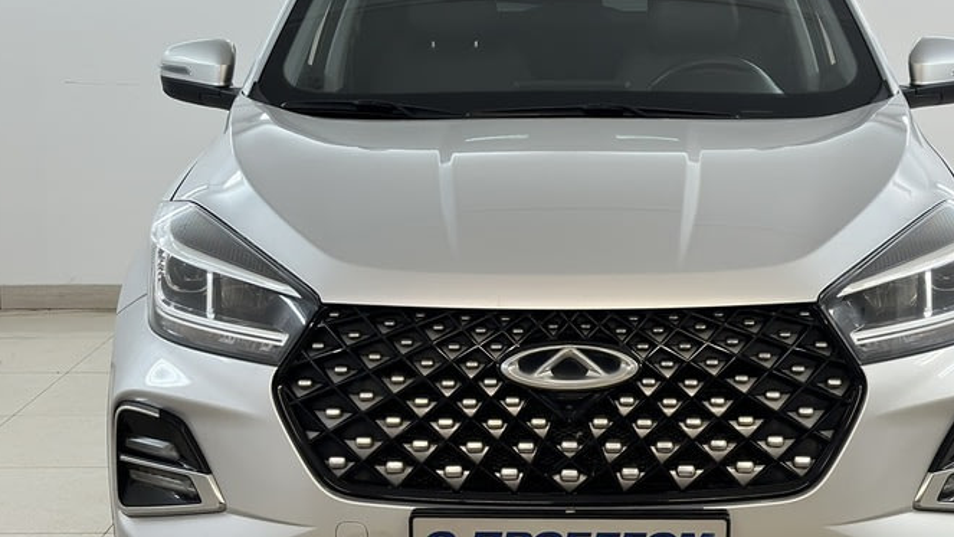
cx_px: 568
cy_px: 274
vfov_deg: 17.0
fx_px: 1796
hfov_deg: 29.7
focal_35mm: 71
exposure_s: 1/104
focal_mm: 6.86
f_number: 1.78
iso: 64
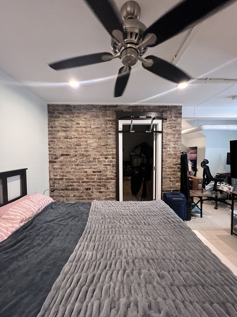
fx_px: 119
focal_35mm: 13
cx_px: 118
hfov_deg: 89.9
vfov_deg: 106.2
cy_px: 158
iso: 320
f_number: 1.8
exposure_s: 1/60
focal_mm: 1.57
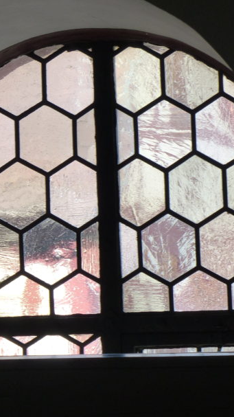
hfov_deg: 3.0
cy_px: 197
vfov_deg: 5.4
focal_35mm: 399
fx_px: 4406
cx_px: -13
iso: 160
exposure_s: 1/160
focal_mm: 39.1
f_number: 4
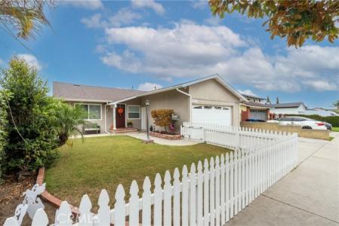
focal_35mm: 16
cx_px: 170
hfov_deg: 96.7
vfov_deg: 73.8
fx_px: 151
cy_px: 113
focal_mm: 16
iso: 100
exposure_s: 1/125
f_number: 8
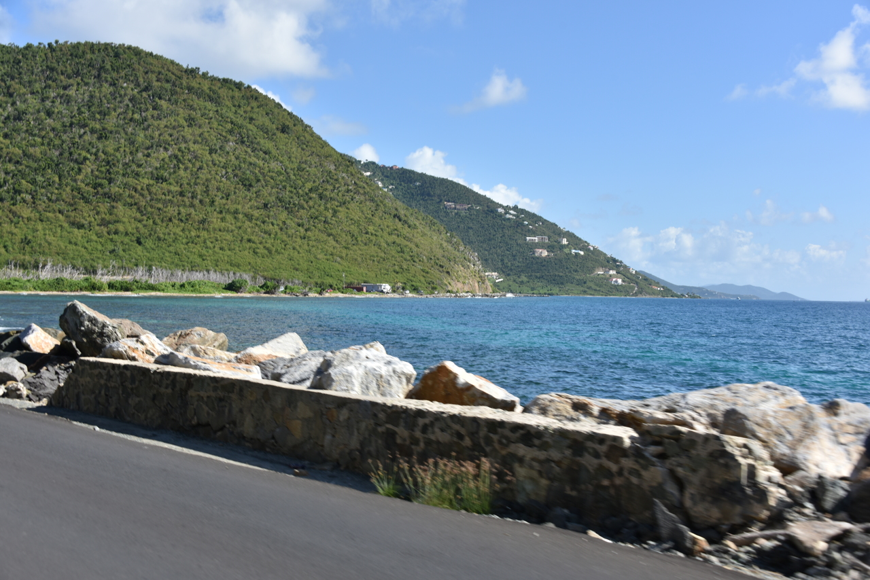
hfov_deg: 44.5
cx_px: 435
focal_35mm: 44
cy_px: 290
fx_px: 1064
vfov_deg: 30.5
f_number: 8
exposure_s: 1/250
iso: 100
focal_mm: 44
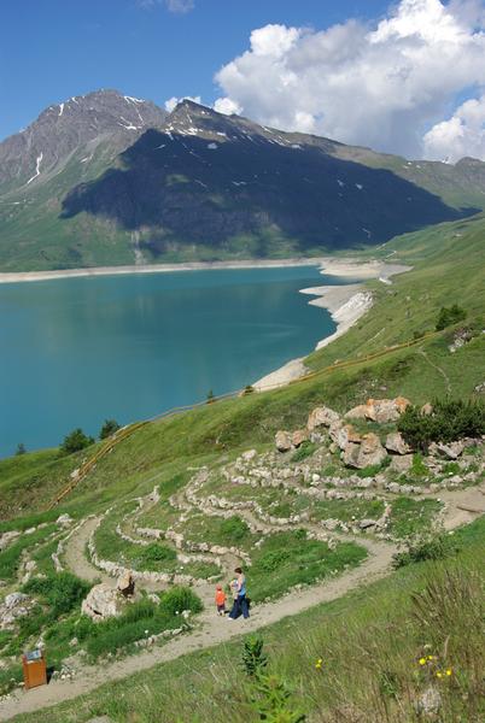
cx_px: 242
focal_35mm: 39
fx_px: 785
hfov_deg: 34.3
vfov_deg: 49.5
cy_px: 362
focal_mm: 26
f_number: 8
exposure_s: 1/250
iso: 100
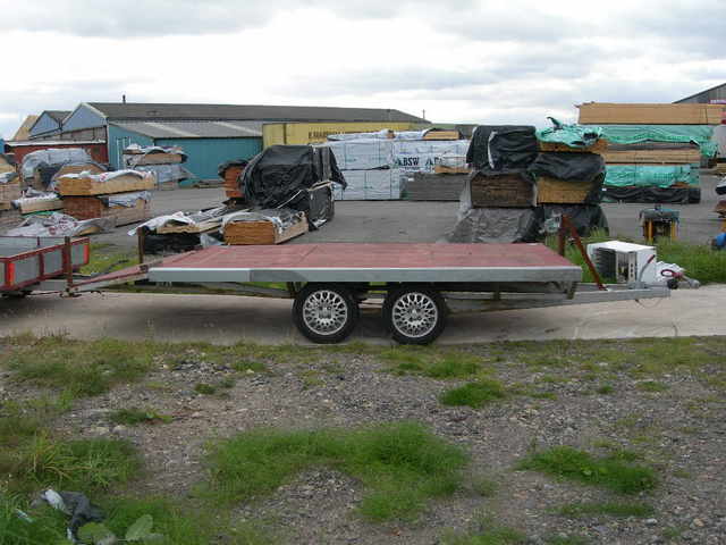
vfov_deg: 37.7
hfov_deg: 49.0
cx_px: 363
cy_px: 272
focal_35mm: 38
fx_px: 797
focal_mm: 7.8
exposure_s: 1/202
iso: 50
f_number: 4.8
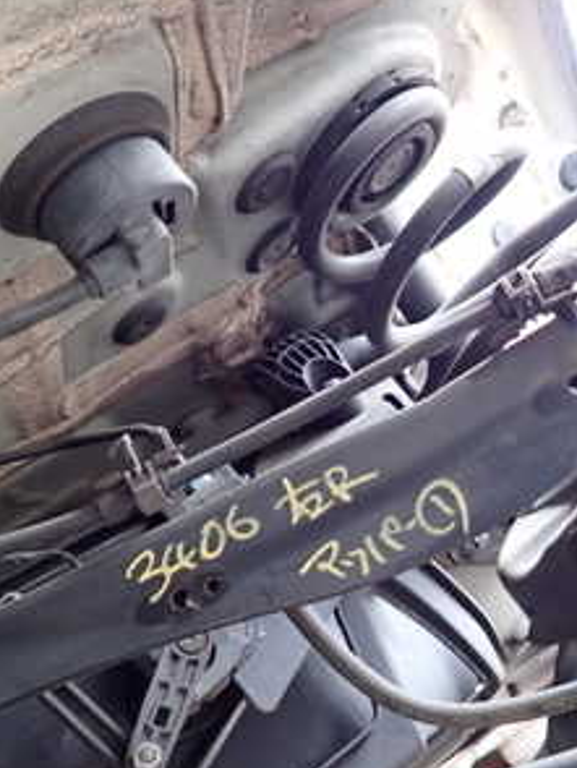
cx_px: 360
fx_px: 1132
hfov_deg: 28.5
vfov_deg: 37.3
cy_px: 470
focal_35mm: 51
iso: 400
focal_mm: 4.5
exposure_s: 1/30
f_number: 2
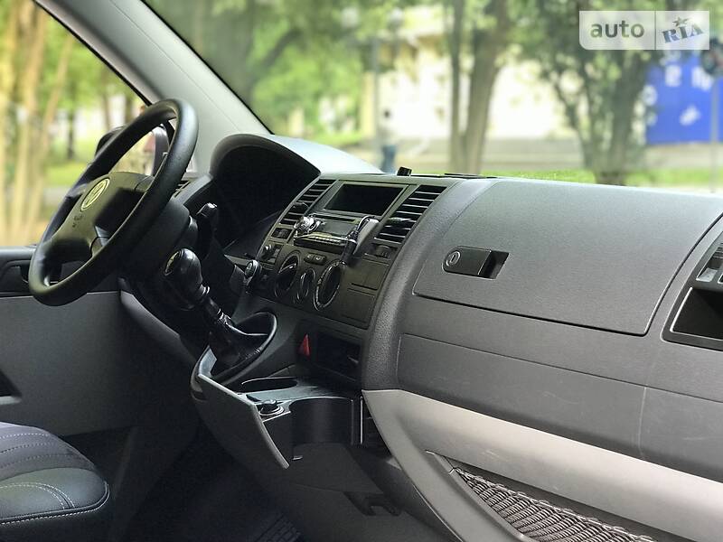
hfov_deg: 33.8
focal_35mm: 57
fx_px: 1191
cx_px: 362
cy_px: 271
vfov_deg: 25.7
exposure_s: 1/50
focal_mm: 6.6
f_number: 2.8
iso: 160
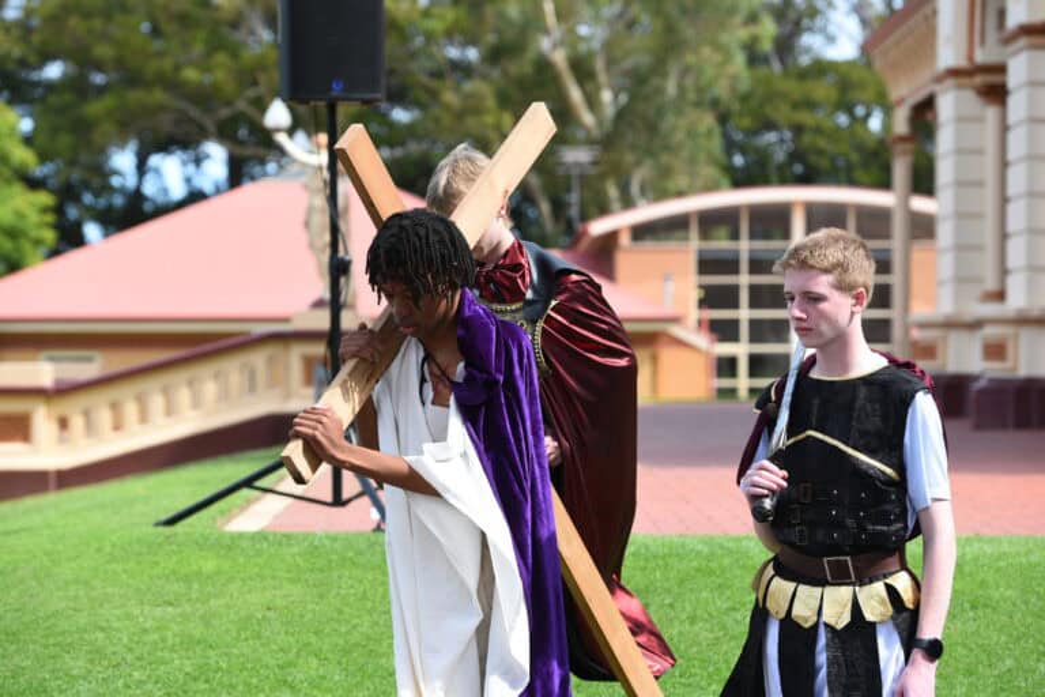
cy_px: 348
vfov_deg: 11.2
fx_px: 3541
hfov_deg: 16.8
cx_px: 522
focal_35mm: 122
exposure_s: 1/500
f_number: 4.5
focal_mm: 122
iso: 200
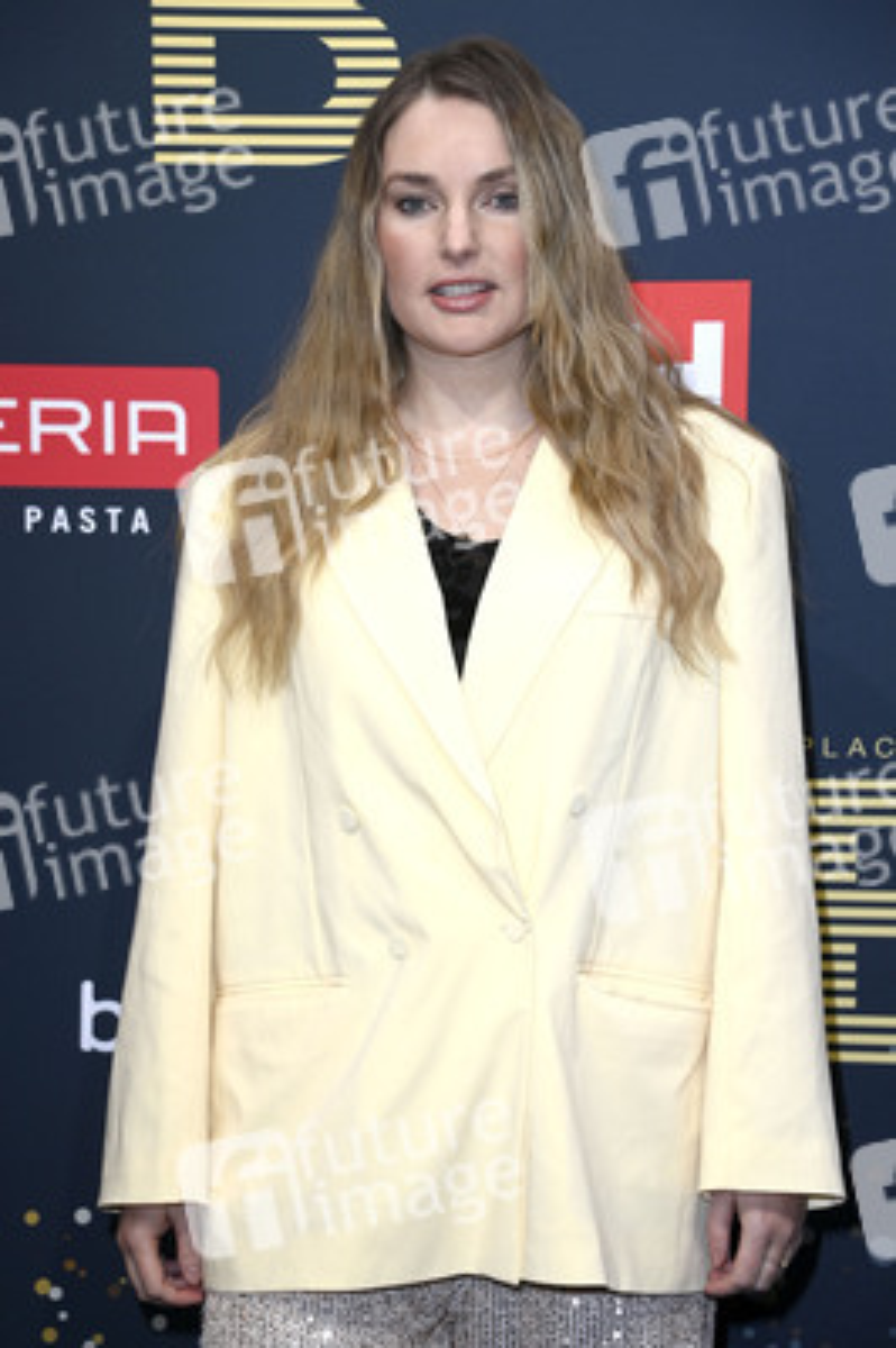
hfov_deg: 15.2
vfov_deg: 22.6
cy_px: 674
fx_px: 3366
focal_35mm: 90
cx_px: 448
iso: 320
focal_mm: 90
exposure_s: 1/250
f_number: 5.6
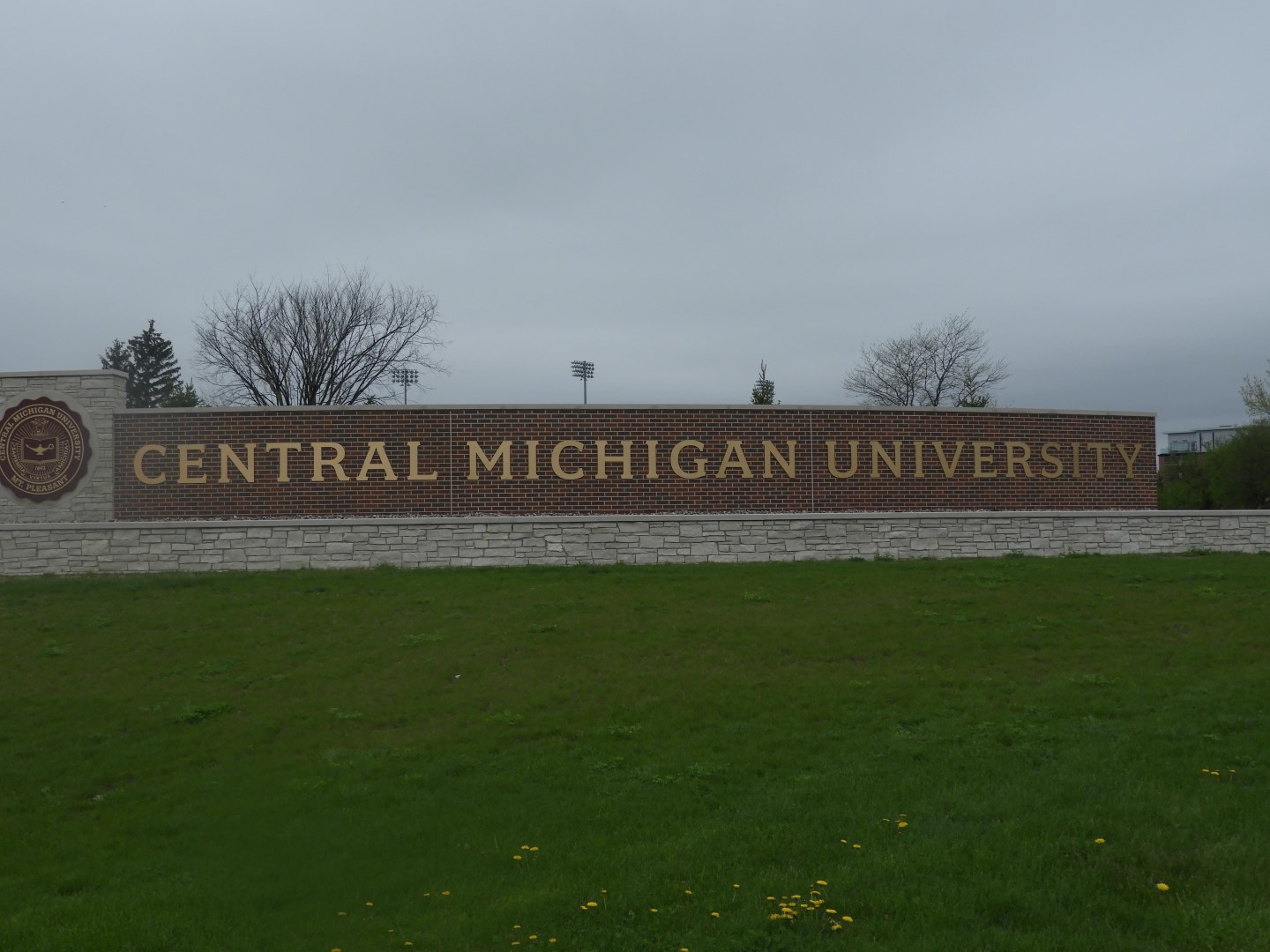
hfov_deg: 42.1
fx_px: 1651
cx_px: 635
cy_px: 476
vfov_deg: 32.2
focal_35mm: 45
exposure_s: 1/1000
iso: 100
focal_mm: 8.1
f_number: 4
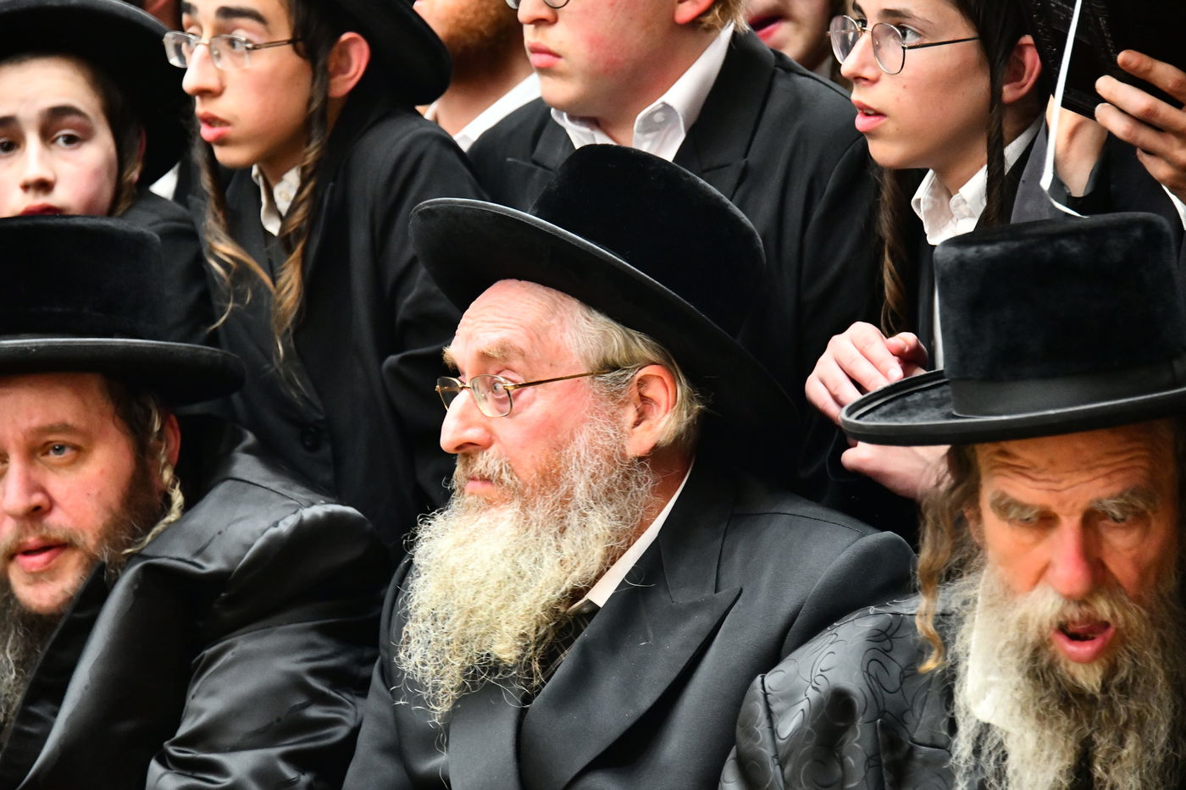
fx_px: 6258
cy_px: 395
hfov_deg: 10.8
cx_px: 593
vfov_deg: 7.2
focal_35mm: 190
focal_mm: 190
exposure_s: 1/125
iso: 5000
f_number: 5.6
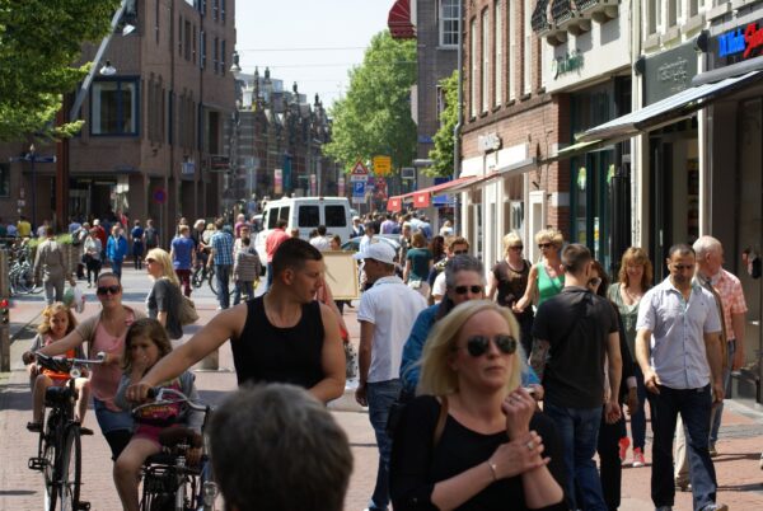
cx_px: 382
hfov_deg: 19.4
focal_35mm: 105
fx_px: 2229
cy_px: 256
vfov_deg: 13.1
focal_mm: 70
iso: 100
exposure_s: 1/160
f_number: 8
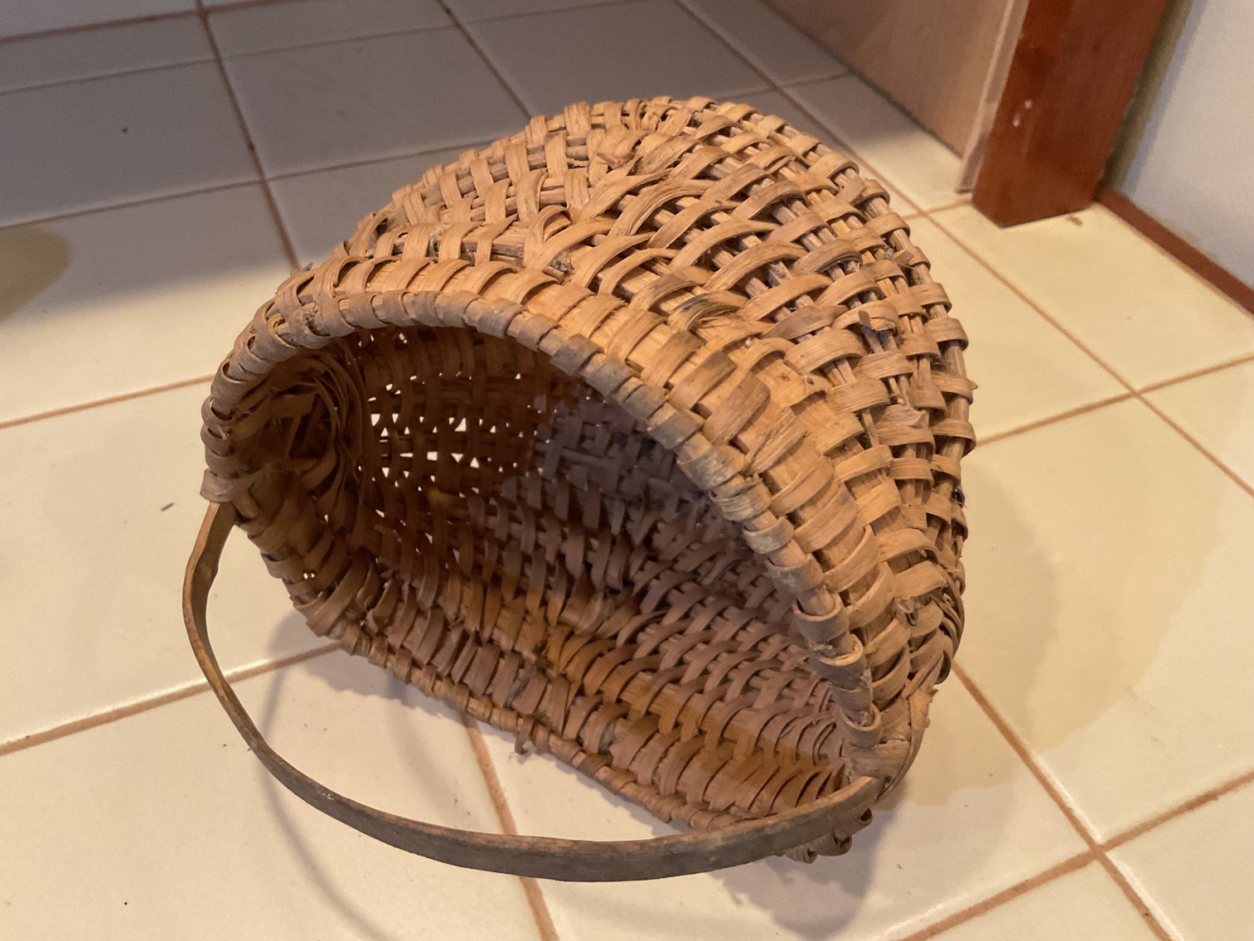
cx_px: 627
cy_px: 470
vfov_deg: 48.2
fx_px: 1051
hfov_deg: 61.7
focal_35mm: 29
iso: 200
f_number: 1.8
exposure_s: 1/60
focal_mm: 3
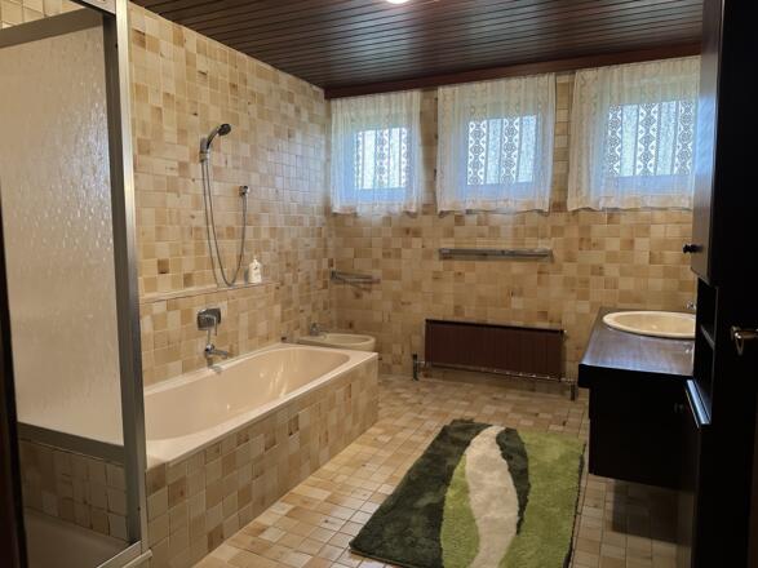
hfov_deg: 71.6
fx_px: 525
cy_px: 284
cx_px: 379
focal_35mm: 24
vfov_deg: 56.8
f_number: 1.78
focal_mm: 6.86
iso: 250
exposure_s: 1/50
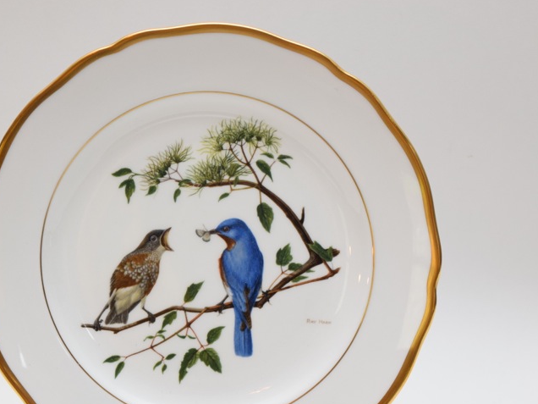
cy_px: 270
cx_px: 195
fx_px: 1939
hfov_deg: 15.8
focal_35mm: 125
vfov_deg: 11.9
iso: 800
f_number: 5.6
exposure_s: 1/60
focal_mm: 55
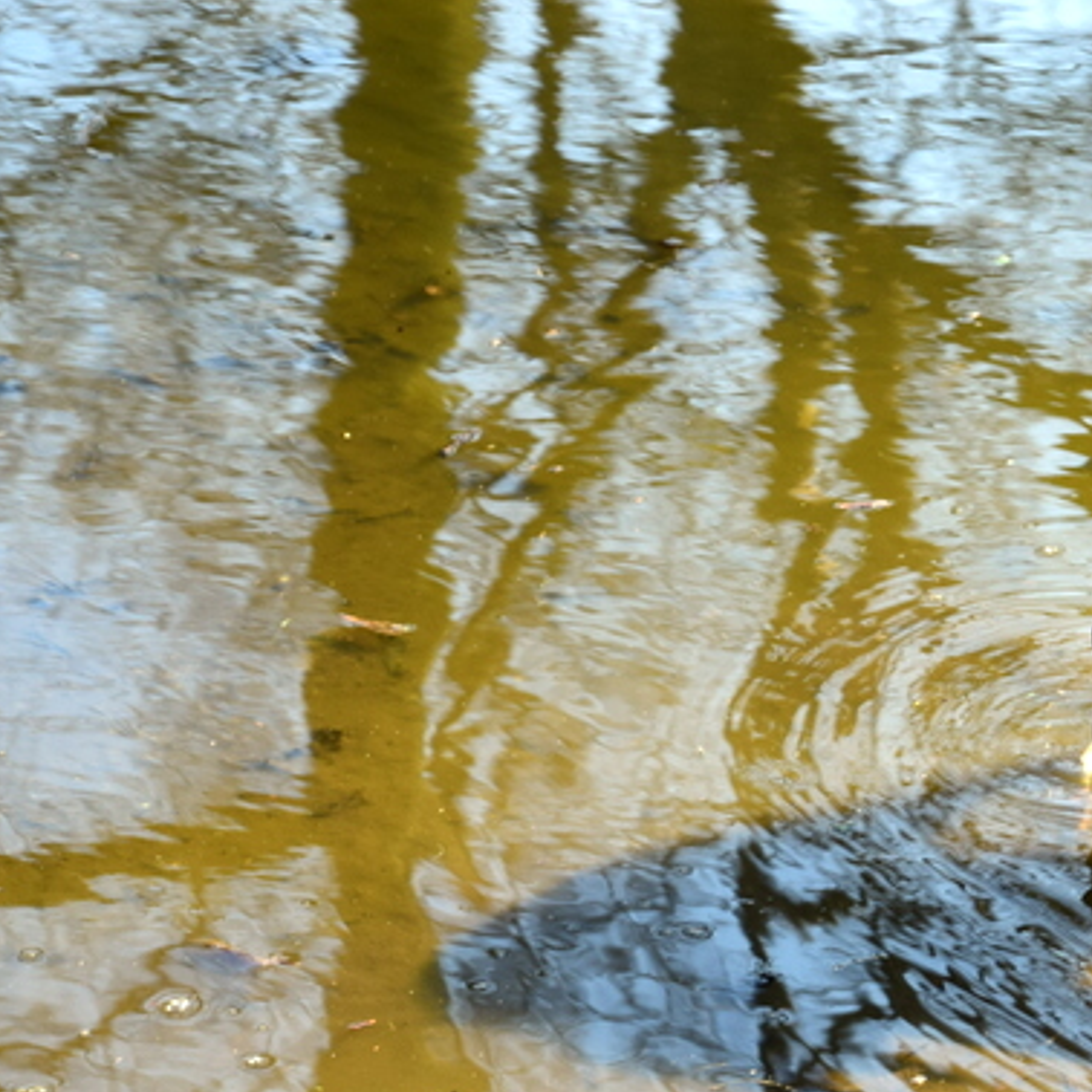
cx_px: 1092
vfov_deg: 9.2
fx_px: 6745
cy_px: 722
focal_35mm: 189
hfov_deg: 9.2
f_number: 9
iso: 400
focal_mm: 70
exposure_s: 1/100
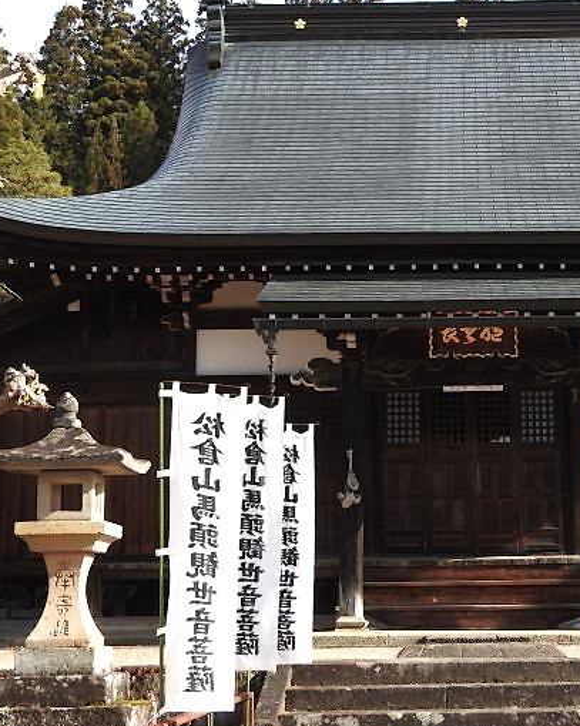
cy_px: 352
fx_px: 1481
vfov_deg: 27.5
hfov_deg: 21.9
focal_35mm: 69
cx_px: 456
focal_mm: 8.1
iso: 100
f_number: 4
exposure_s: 1/320
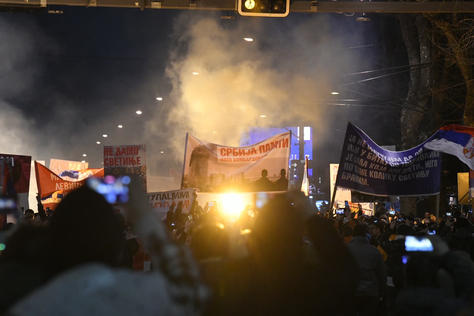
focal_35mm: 200
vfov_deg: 6.9
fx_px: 2633
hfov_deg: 10.3
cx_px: 237
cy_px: 158
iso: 8000
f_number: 7.1
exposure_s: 1/160
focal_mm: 200
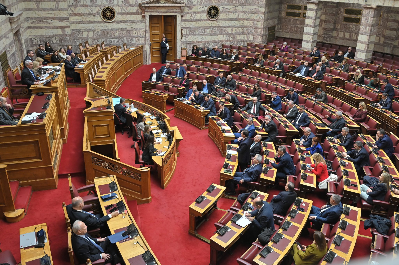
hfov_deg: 58.7
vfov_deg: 41.1
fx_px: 354
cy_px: 132
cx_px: 200
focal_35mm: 32
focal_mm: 32
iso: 1000
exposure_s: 1/200
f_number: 4
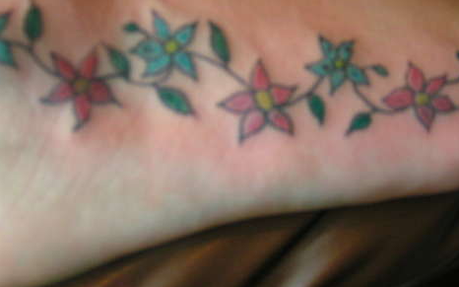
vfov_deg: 22.9
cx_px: 214
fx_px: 700
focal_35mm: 56
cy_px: 78
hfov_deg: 36.3
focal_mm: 6.3
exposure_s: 1/40
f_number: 2.8
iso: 200
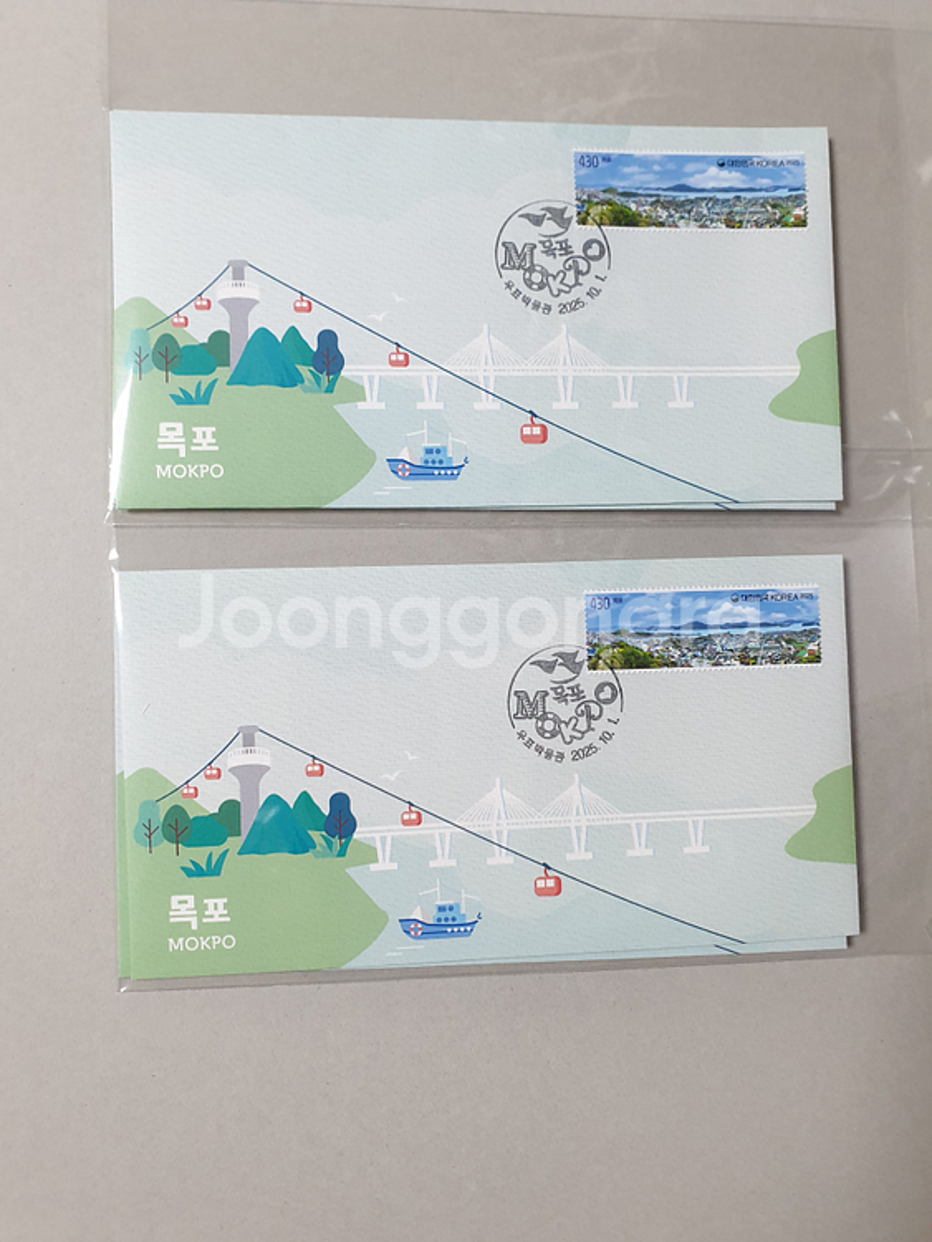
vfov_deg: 67.3
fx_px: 933
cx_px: 466
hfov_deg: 53.1
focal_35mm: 26
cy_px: 621
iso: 250
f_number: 2.4
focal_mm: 4.3
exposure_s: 1/60
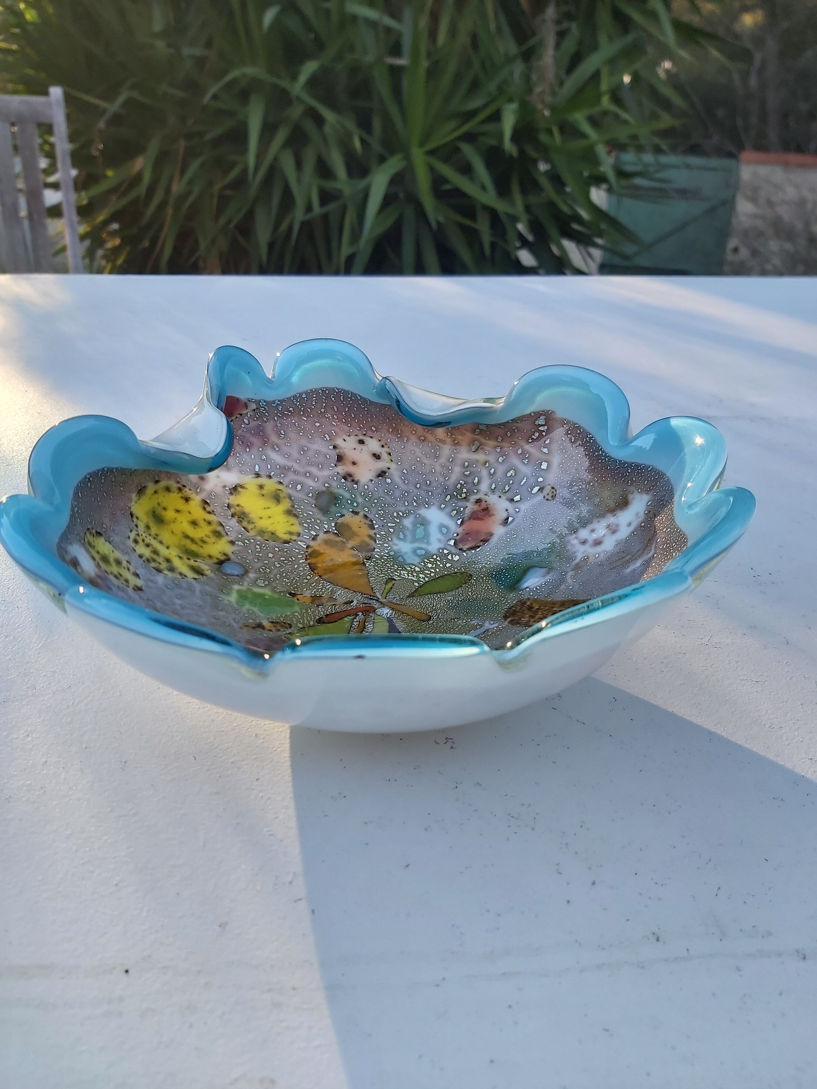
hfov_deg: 53.1
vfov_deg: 67.3
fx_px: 818
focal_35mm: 26
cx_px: 408
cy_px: 544
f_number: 1.7
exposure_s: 1/332
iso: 64
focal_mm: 3.92
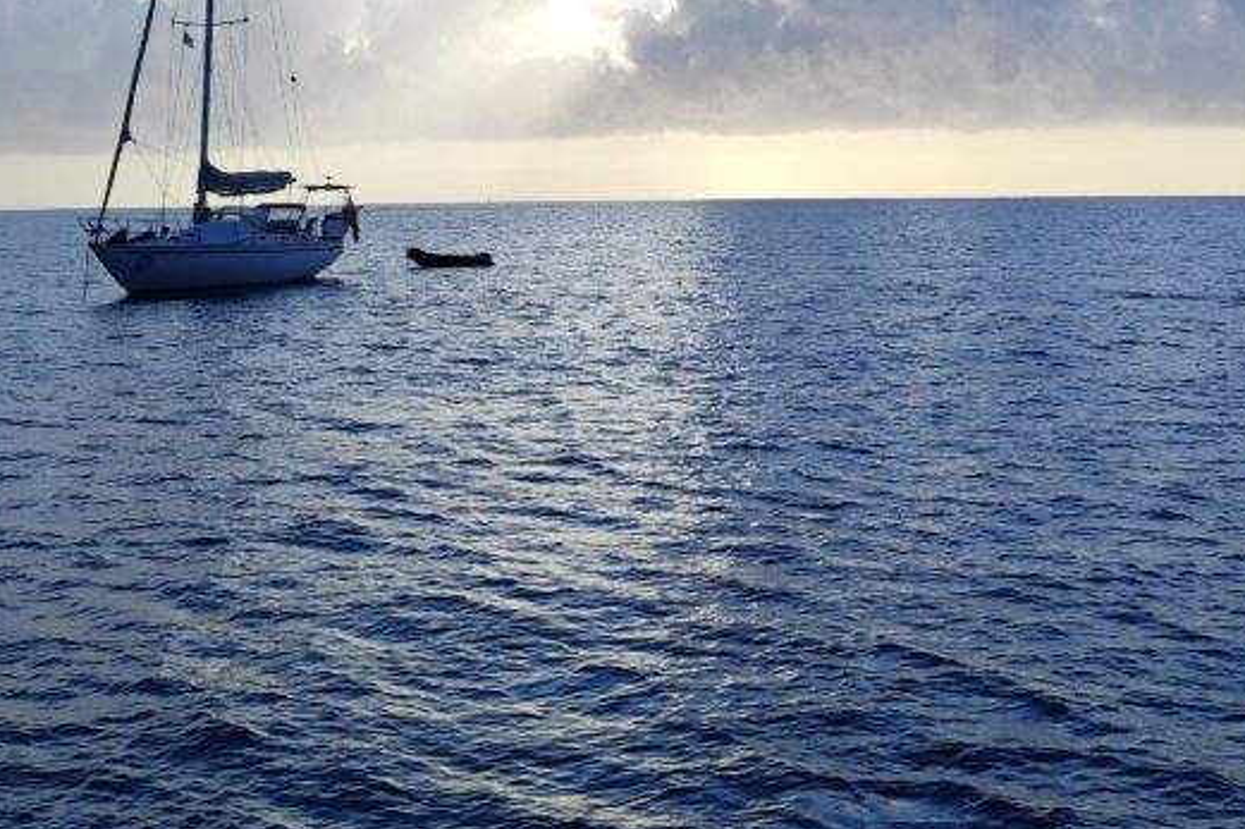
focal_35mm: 47
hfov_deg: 41.9
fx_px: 1625
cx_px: 590
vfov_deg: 27.5
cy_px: 69
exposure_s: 1/1244
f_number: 1.65
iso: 50
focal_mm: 6.19
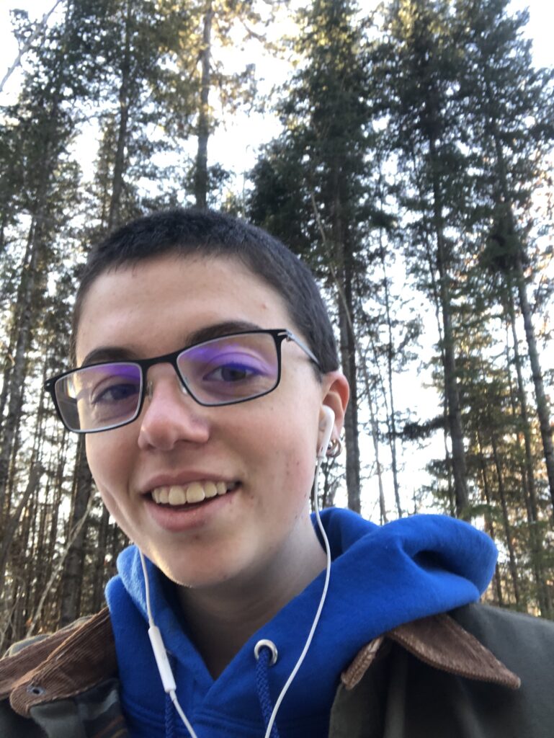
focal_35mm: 32
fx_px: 682
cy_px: 369
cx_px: 277
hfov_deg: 44.2
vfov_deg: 56.8
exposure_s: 1/120
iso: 100
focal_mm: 2.87
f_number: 2.2
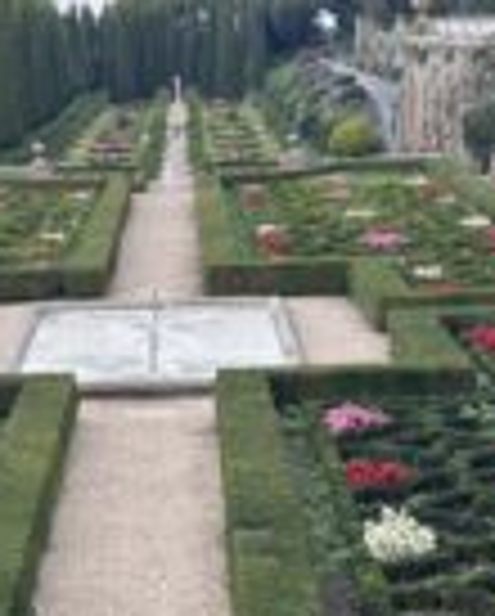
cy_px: 315
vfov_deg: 15.6
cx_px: 76
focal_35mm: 123
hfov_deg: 12.5
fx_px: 2247
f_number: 1.78
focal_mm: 6.86
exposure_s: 1/580
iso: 64
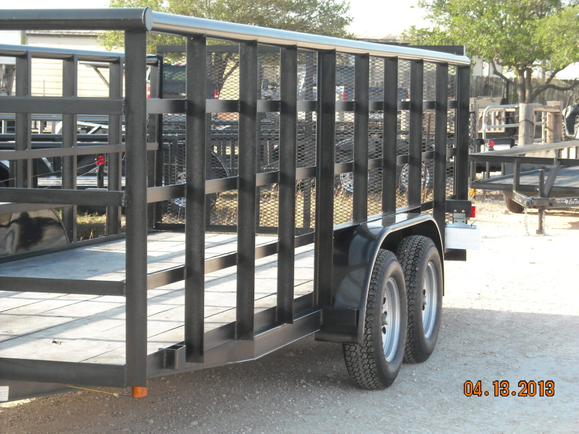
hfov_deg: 18.7
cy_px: 217
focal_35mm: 105
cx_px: 290
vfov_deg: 14.1
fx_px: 1756
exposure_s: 1/250
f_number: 4.7
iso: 200
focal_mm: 17.1
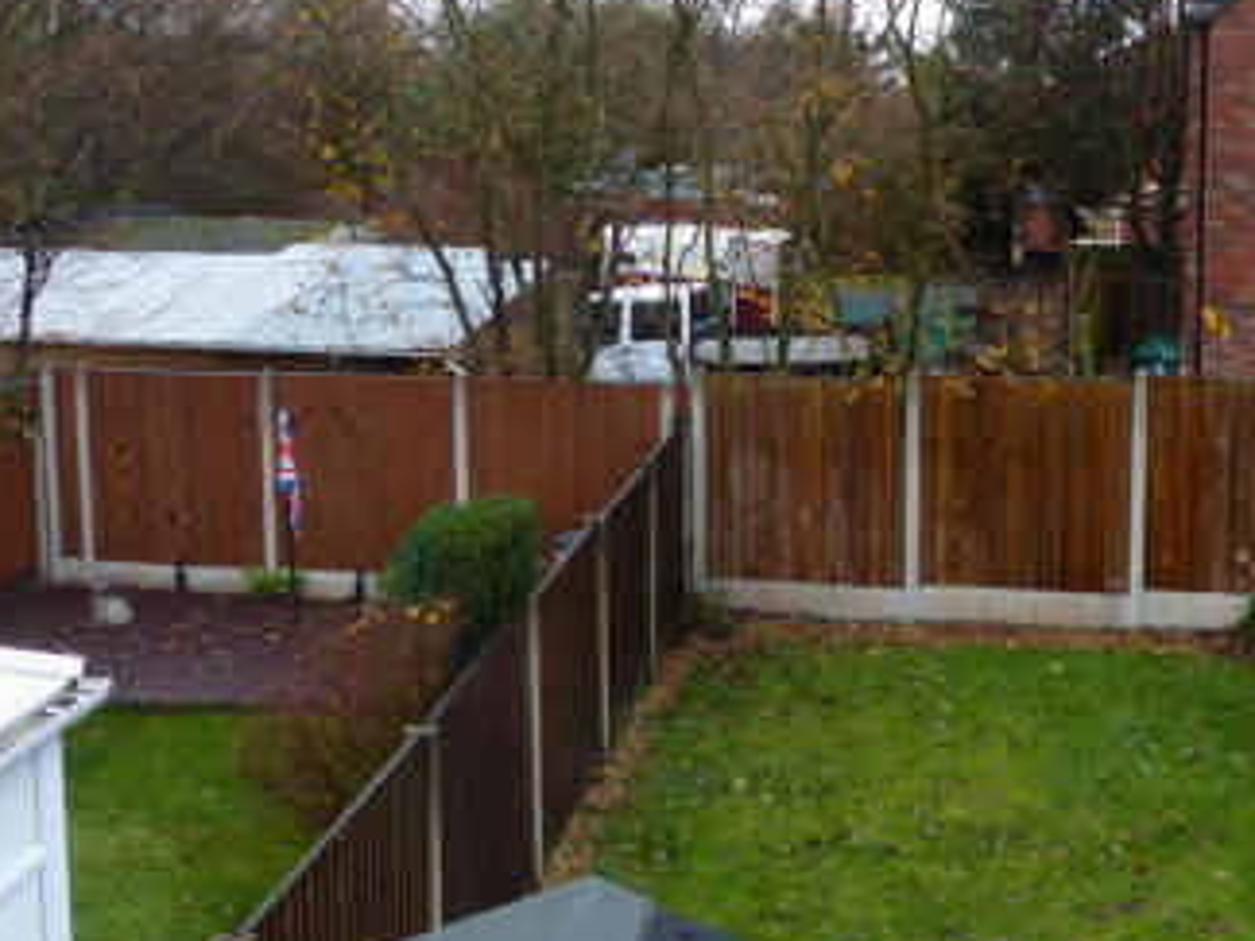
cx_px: 835
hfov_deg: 41.5
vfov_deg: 31.8
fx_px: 1631
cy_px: 292
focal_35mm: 45
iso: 100
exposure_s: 1/60
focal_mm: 4.5
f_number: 2.8
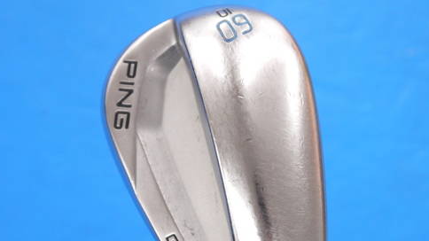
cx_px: 262
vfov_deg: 10.0
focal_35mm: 121
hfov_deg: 17.7
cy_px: 177
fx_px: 1376
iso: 640
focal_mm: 42
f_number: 5.6
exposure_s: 1/80
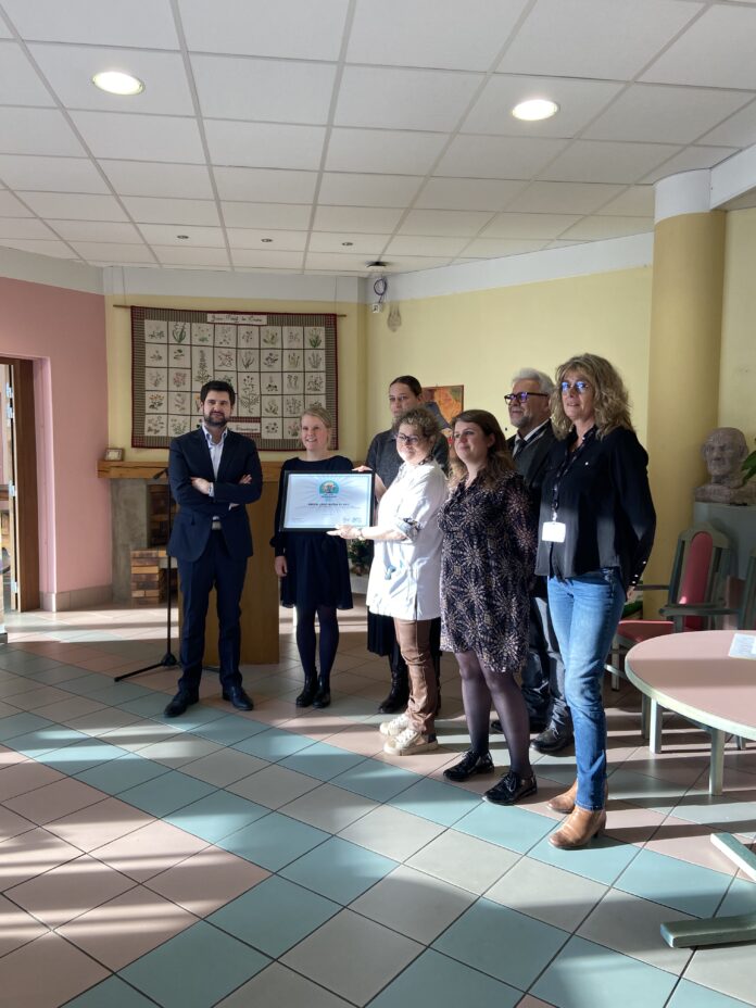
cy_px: 504
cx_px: 378
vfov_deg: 67.3
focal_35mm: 26
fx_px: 757
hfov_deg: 53.1
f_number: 1.8
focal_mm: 4.25
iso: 64
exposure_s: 1/99
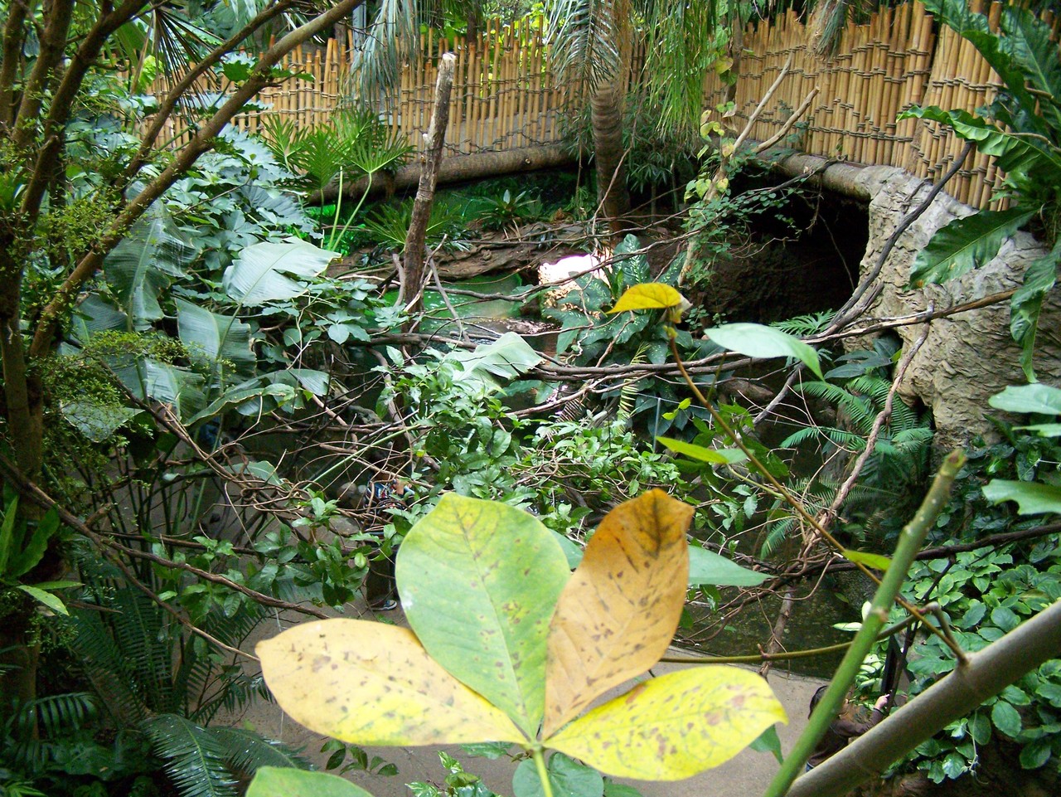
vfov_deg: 37.7
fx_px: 1165
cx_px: 530
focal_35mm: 38
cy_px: 398
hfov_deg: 49.0
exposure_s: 1/50
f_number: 2.8
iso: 400
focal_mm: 6.3
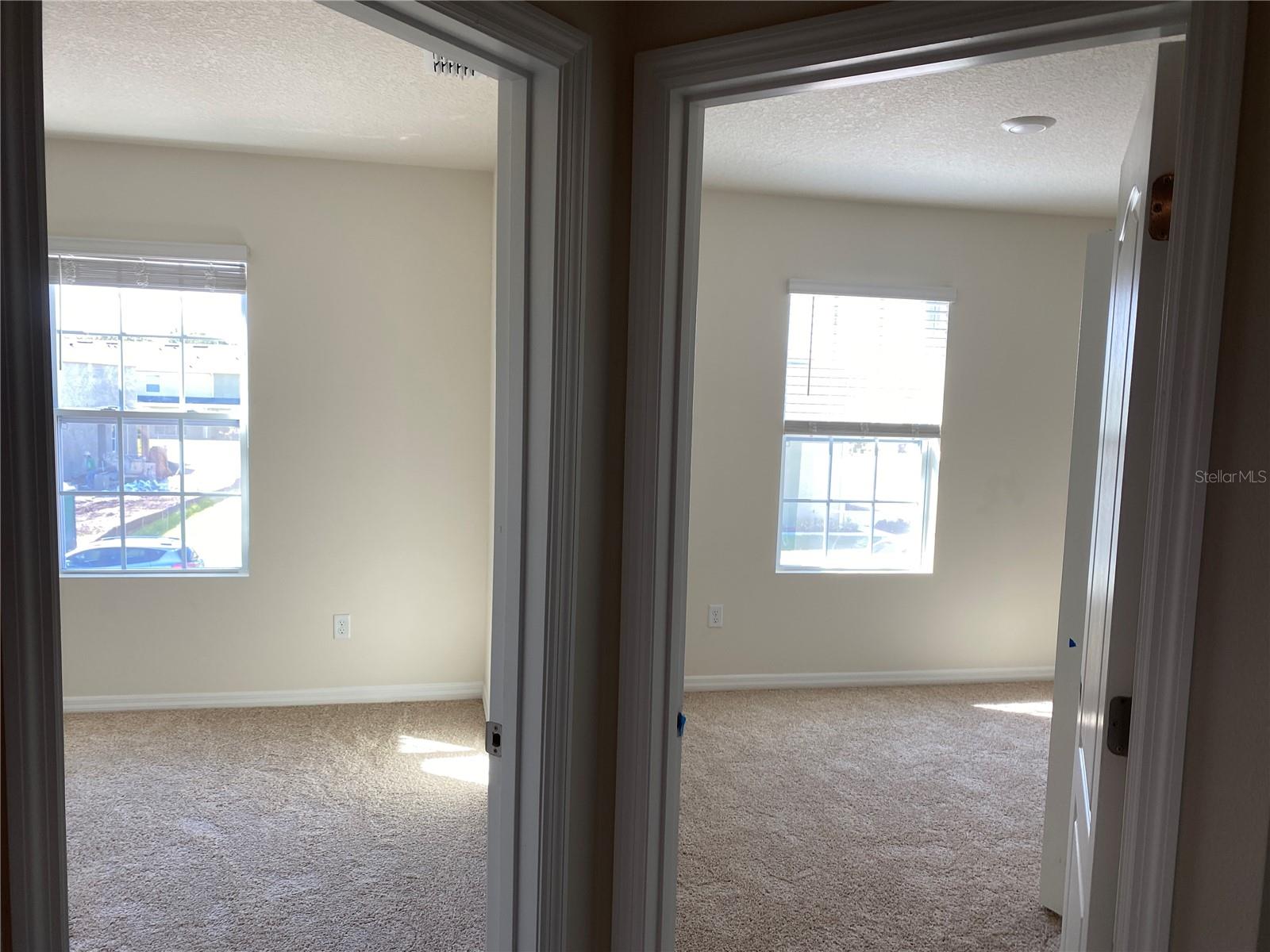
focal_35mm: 26
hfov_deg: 67.3
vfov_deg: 53.1
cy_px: 476
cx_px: 635
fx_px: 954
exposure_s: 1/120
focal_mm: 4.25
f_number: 1.8
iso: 40
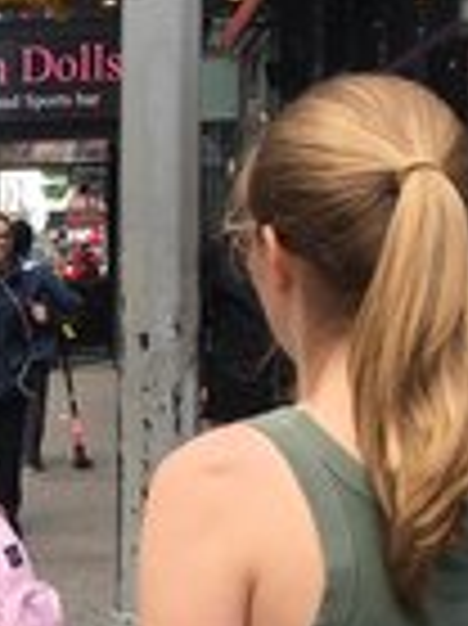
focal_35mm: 100
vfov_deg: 19.5
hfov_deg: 13.9
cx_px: -216
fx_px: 1805
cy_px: 495
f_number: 2.2
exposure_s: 1/460
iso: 25
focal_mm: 4.15
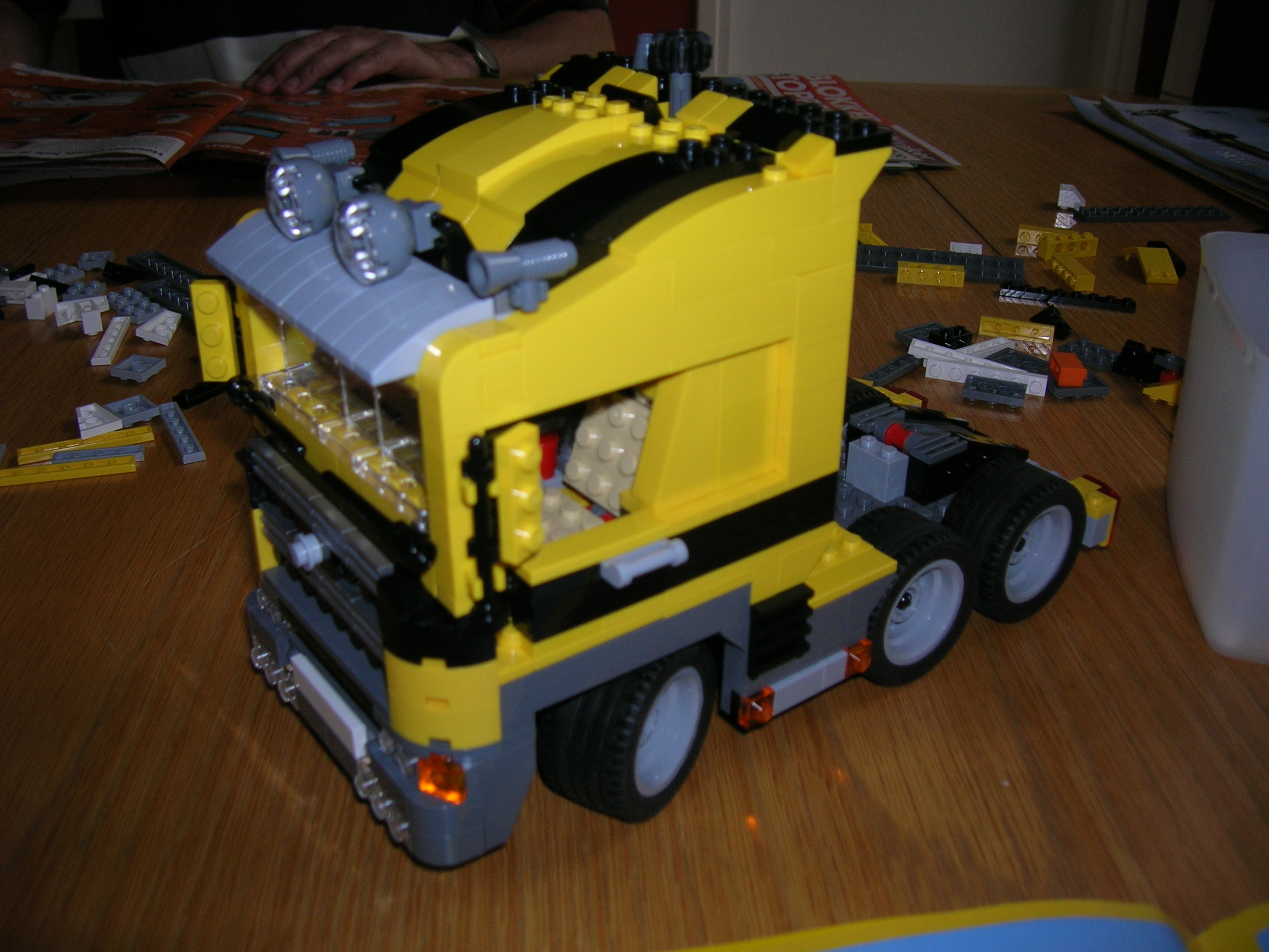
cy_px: 476
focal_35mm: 34
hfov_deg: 54.0
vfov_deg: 41.8
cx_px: 634
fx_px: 1246
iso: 50
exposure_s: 1/60.1
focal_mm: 5.7
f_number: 2.9
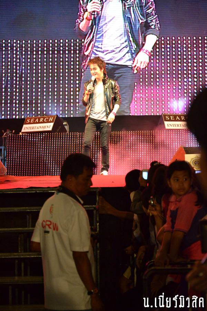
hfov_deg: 8.7
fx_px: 1358
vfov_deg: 13.0
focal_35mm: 158
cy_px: 156
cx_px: 104
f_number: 5.6
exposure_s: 1/125
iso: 3200
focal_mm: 105
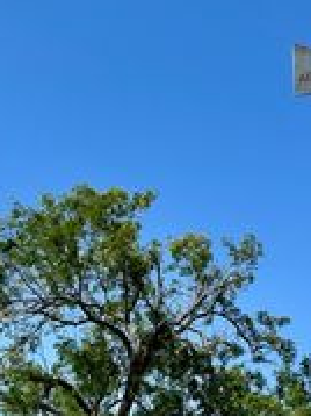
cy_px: 380
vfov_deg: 27.8
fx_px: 804
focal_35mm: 67
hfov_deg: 21.8
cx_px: 225
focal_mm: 6.86
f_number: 1.78
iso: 80
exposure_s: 1/5263
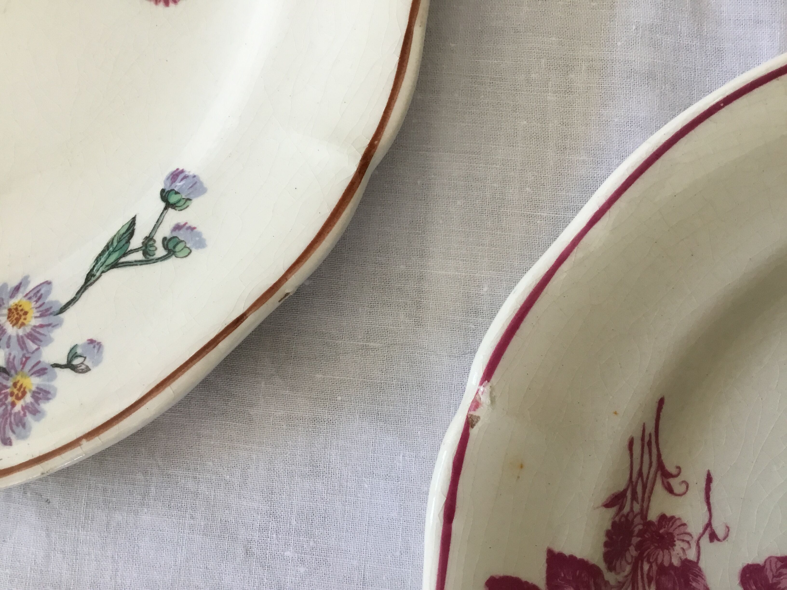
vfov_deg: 45.4
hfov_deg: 58.4
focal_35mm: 31
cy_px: 295
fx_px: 705
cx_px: 394
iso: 32
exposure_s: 1/33
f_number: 2.4
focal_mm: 3.3
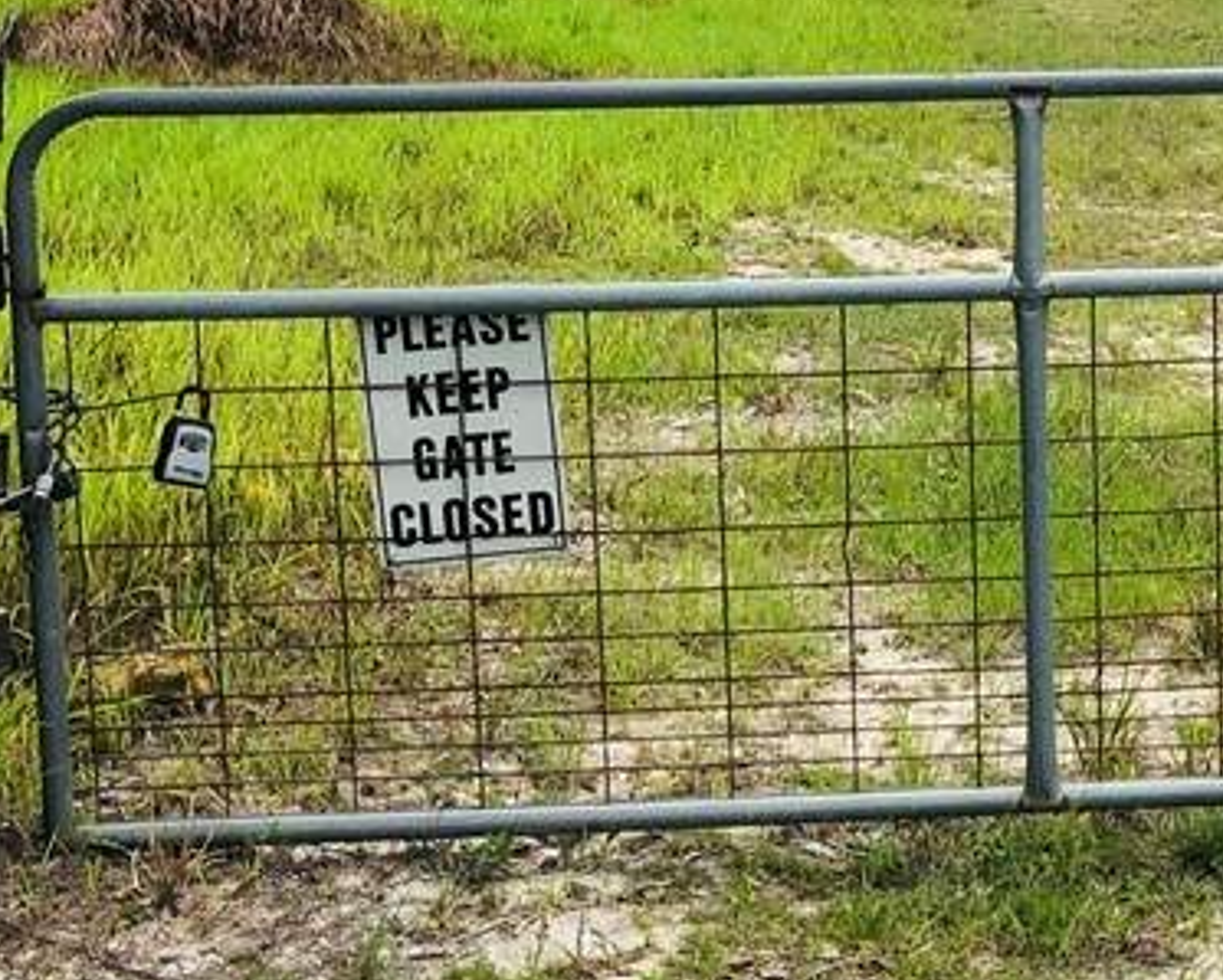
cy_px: 26
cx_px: 1331
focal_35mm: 75
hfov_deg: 23.8
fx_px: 2717
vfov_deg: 19.9
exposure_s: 1/2667
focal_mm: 3.99
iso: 25
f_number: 1.8
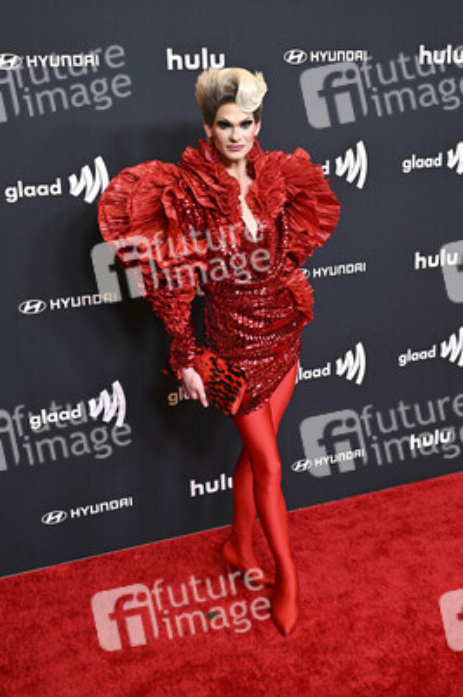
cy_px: 348
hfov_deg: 32.6
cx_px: 232
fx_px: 792
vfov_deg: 47.4
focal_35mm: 41
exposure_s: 1/250
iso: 4000
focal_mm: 41
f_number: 5.6
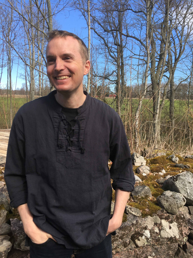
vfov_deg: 61.7
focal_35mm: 29
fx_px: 216
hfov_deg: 48.2
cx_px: 96
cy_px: 129
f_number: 2.2
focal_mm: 4.15
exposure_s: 1/668
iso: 25
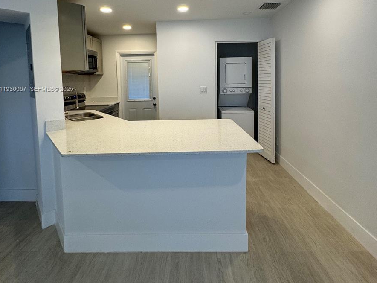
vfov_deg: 66.4
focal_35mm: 19
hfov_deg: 84.7
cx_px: 186
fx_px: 207
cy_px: 90
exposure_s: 1/120
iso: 125
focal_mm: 2.22
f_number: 2.2
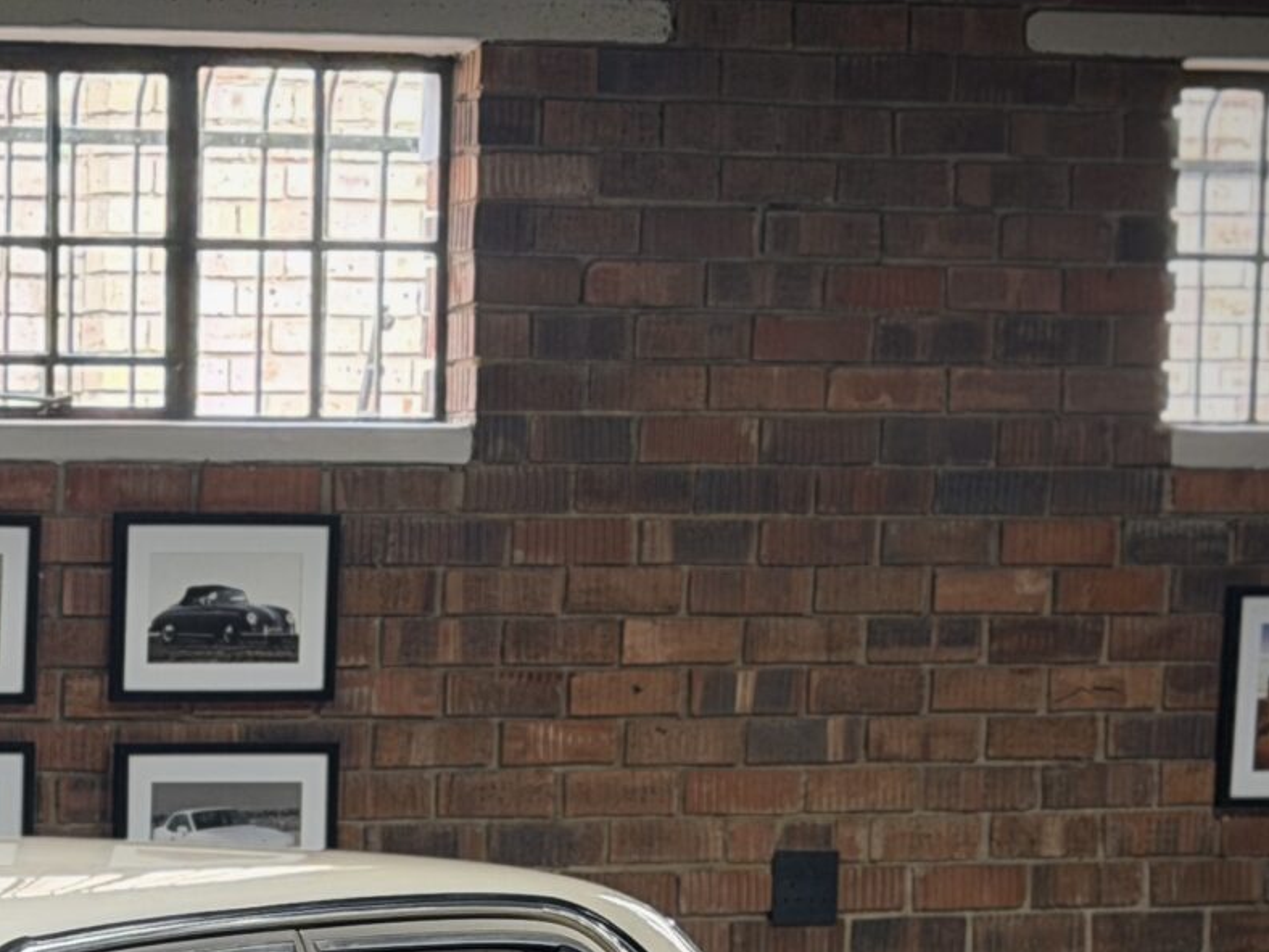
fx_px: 5719
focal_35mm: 156
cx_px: -556
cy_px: 1364
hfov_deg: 12.1
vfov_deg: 9.3
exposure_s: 1/100
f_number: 1.78
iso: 320
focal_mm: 6.76
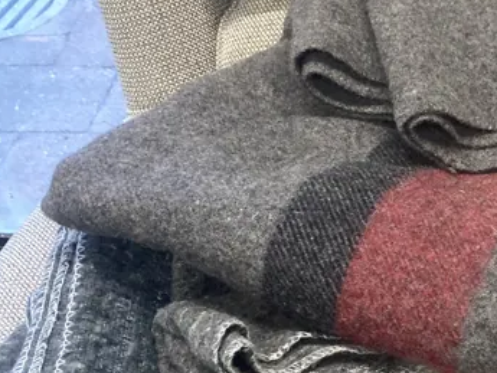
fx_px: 1192
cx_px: 491
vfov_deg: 17.7
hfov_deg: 22.7
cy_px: 284
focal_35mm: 83
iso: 160
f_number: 1.8
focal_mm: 3.99
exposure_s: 1/50
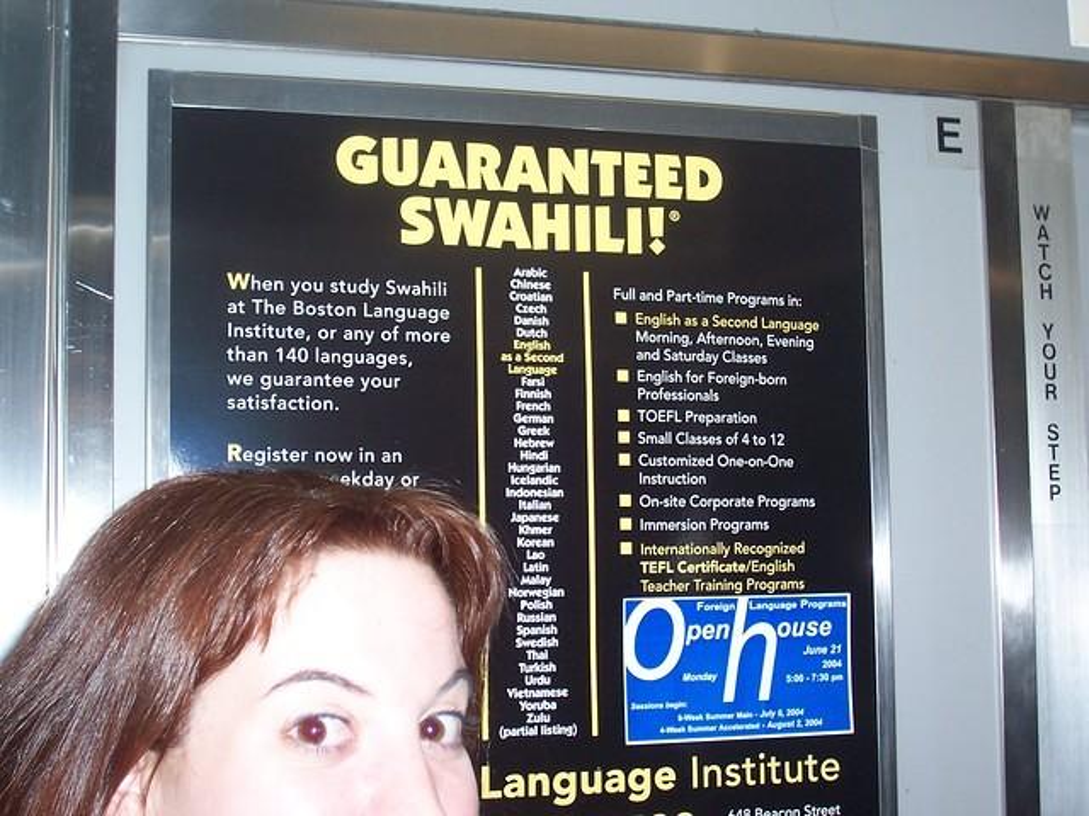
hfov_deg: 33.8
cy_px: 408
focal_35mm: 57
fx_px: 1793
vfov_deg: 25.7
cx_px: 544
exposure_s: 1/60
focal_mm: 8.6
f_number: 3.4
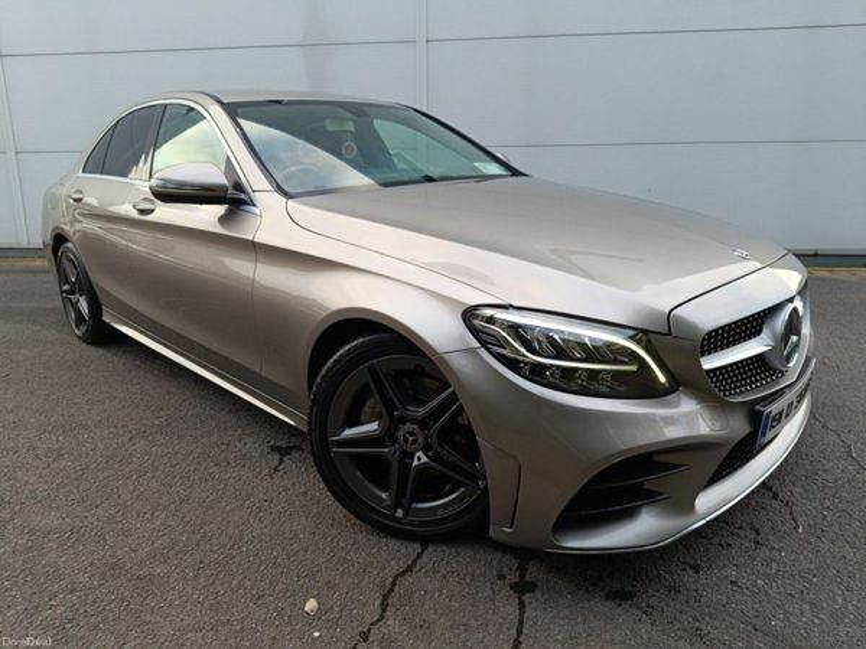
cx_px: 433
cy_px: 324
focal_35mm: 24
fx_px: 600
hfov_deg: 71.6
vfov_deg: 56.8
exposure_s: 1/102
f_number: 1.88
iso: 67
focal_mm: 5.59
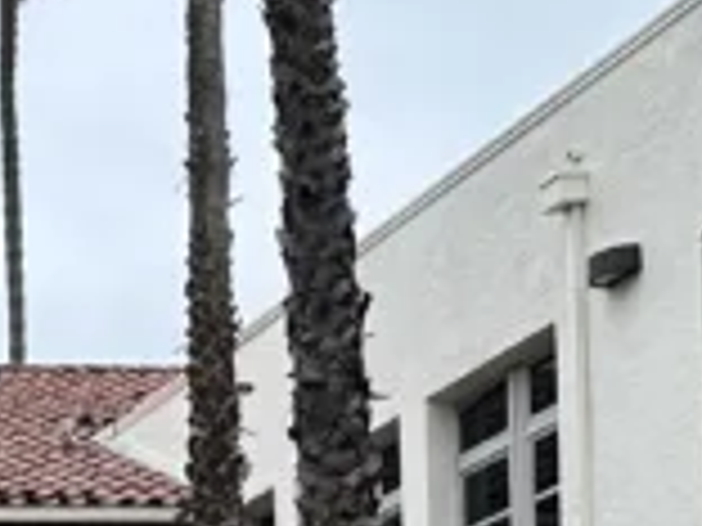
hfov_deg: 12.5
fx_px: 2738
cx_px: -776
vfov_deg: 10.2
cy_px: 1003
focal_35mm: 135
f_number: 1.78
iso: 80
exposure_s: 1/4184
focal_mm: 6.86
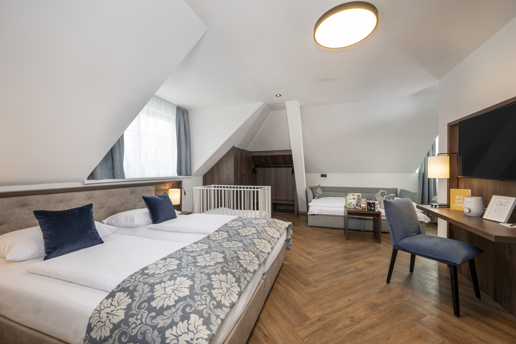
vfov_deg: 81.2
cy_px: 172
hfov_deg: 104.3
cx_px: 258
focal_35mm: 14
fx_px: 201
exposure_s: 1/6
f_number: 8
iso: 100
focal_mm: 14
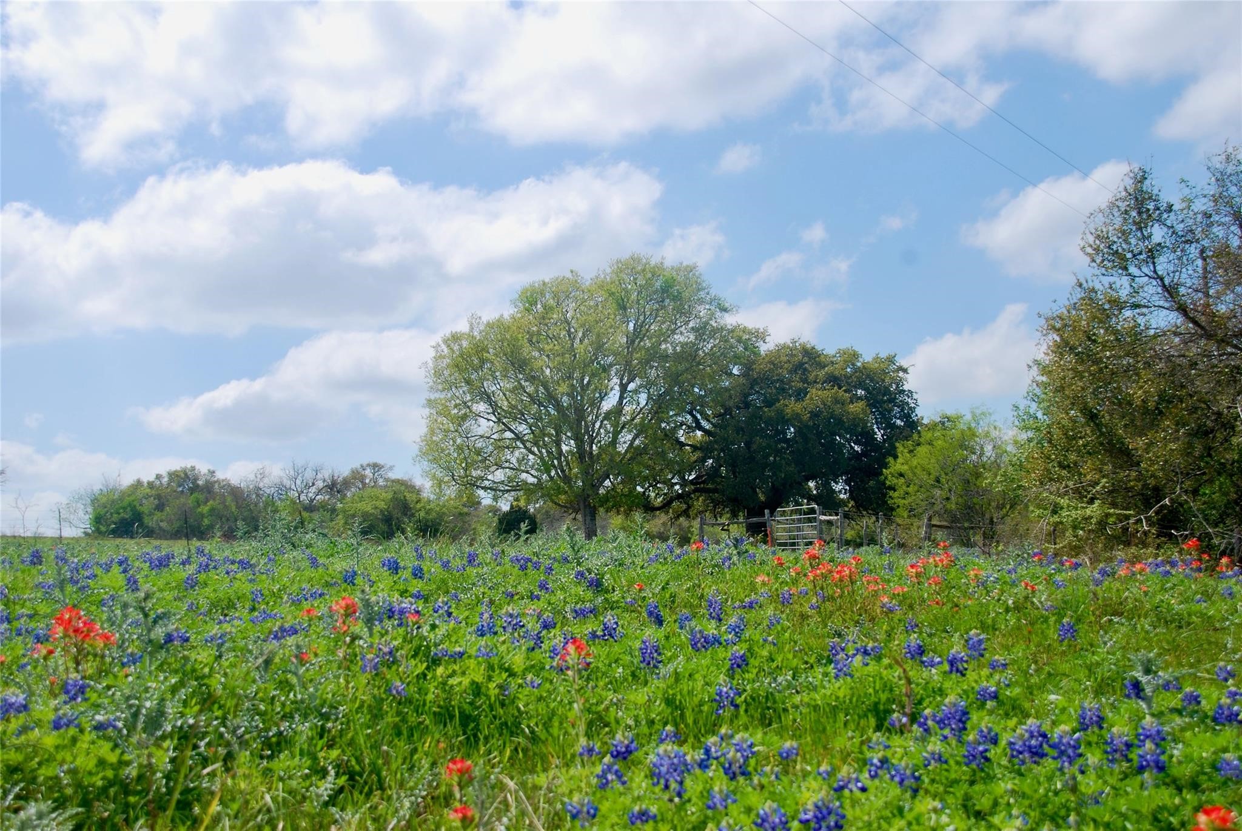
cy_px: 416
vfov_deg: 25.1
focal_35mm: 54
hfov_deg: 36.8
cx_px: 621
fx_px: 1865
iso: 100
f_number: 9
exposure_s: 1/320
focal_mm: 36
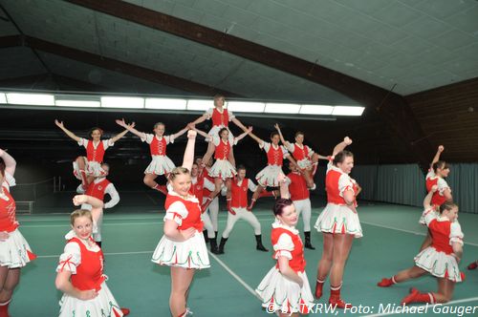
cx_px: 239
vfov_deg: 47.8
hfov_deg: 67.4
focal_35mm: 27
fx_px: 358
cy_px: 158
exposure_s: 1/60
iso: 560
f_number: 5.6
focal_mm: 18
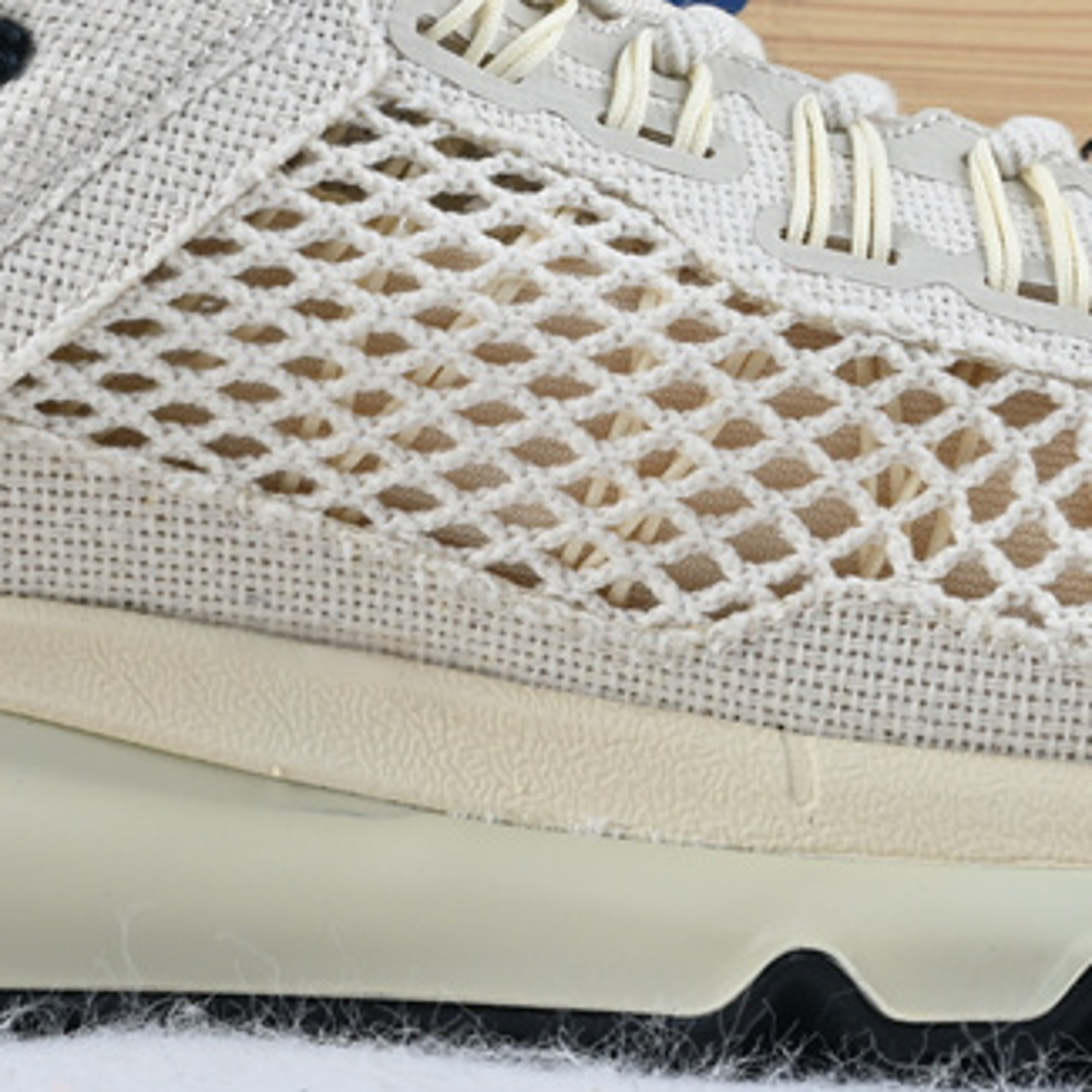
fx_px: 5032
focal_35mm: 141
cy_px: 279
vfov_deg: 12.4
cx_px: 339
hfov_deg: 12.4
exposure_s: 1/15
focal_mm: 30
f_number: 10
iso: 100
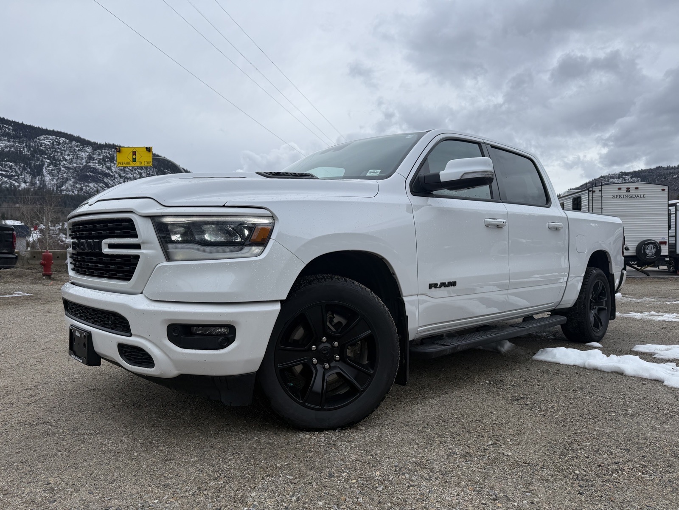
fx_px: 471
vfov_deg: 56.8
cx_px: 340
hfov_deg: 71.6
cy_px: 255
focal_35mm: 24
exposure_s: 1/3759
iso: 80
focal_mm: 6.76
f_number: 1.78
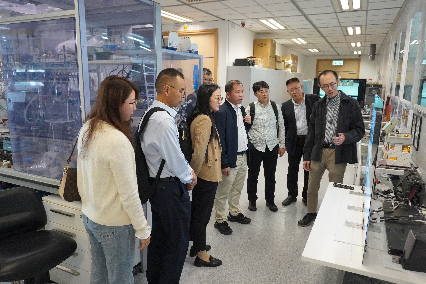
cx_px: 213
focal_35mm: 27
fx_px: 319
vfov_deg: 47.9
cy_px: 142
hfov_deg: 67.4
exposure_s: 1/160
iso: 2000
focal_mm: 18
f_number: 4
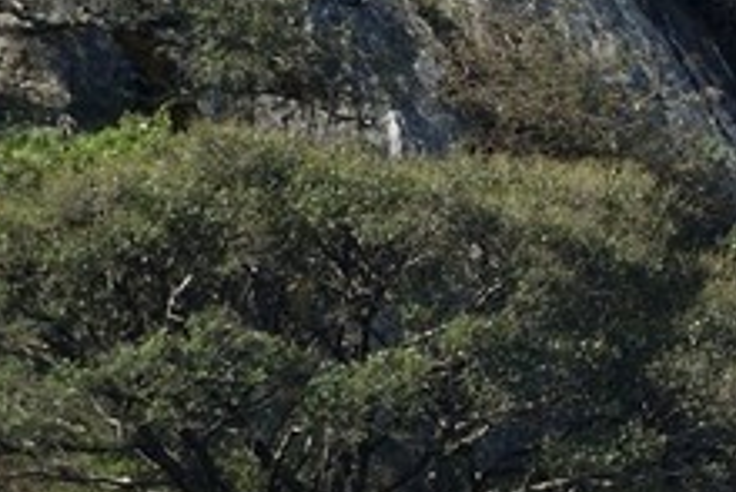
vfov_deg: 0.9
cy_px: -673
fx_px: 29704
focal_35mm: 1452
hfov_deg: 1.4
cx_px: 2362
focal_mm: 200
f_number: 9
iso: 200
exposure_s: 1/320
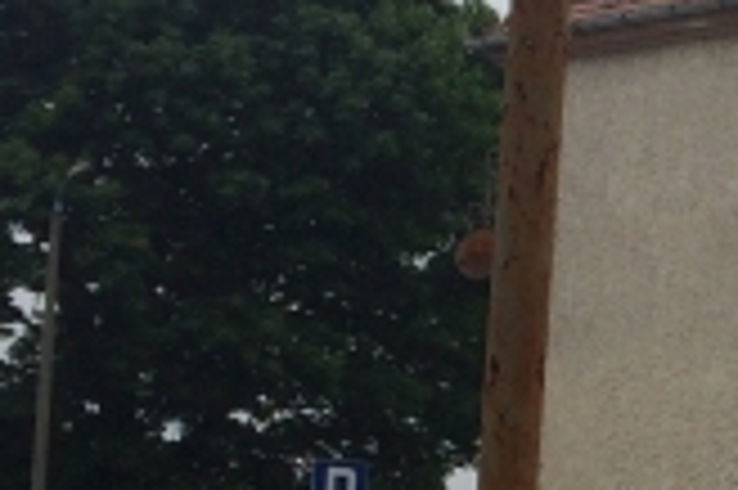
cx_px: 1390
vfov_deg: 9.3
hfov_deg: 12.6
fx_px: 3010
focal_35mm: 147
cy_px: 427
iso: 32
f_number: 2.2
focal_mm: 4.15
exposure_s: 1/1580
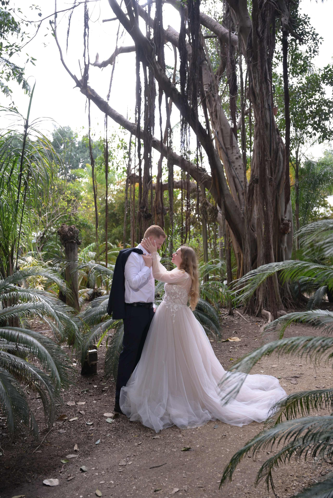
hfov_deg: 43.0
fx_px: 423
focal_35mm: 30
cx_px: 166
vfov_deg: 61.1
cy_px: 249
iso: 250
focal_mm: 30.5
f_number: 3.5
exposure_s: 1/250
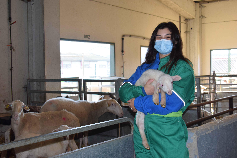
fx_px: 336
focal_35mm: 51
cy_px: 79
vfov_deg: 26.5
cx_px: 118
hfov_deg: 38.9
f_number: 5.6
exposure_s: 1/125
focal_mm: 34
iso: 800
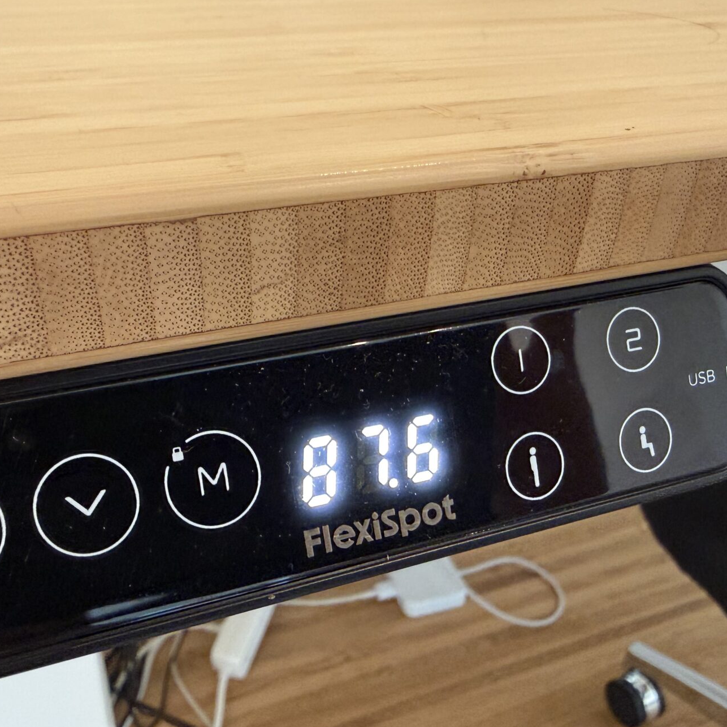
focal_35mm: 33
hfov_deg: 49.7
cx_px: 378
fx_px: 784
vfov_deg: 49.7
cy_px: 345
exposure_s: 1/41
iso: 400
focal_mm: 2.22
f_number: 2.2
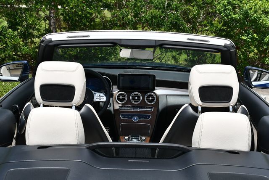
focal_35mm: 58
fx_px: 434
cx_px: 134
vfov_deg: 23.4
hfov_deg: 34.5
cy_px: 90
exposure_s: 1/320
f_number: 8
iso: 100
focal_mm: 29
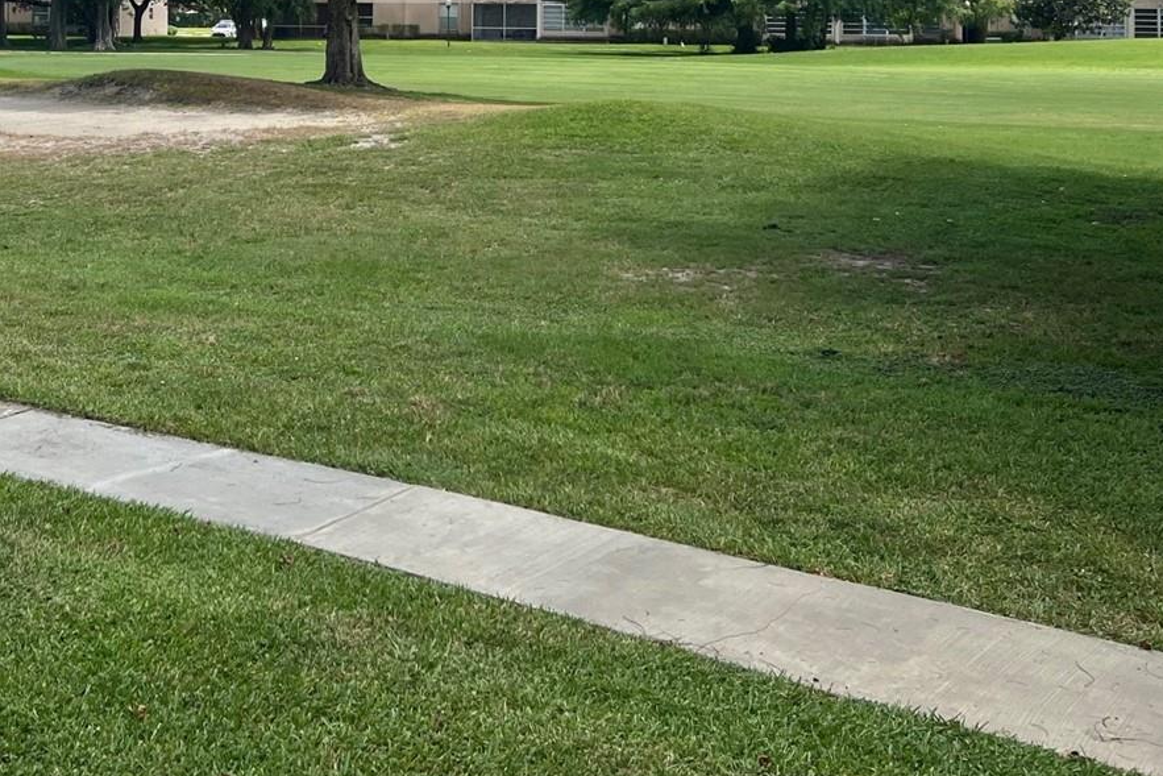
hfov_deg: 38.8
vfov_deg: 26.1
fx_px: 1583
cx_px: 230
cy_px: -3
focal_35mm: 49
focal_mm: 5.7
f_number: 1.5
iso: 50
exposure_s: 1/4274
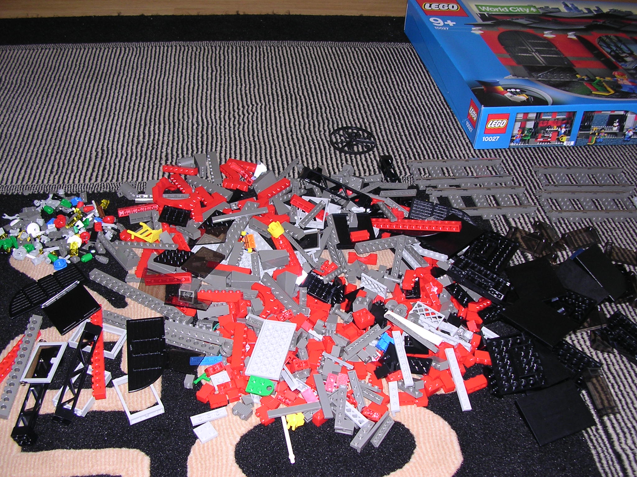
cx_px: 318
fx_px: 699
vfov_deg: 37.7
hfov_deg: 49.0
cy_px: 238
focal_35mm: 38
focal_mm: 5.8
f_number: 2.8
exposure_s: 1/60.1
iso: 100
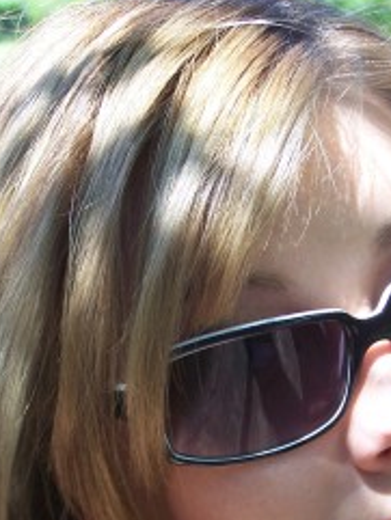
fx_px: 1881
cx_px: 260
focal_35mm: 125
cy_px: 419
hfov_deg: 11.9
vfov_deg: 15.7
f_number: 3.2
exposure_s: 1/180
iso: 80
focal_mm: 11.1
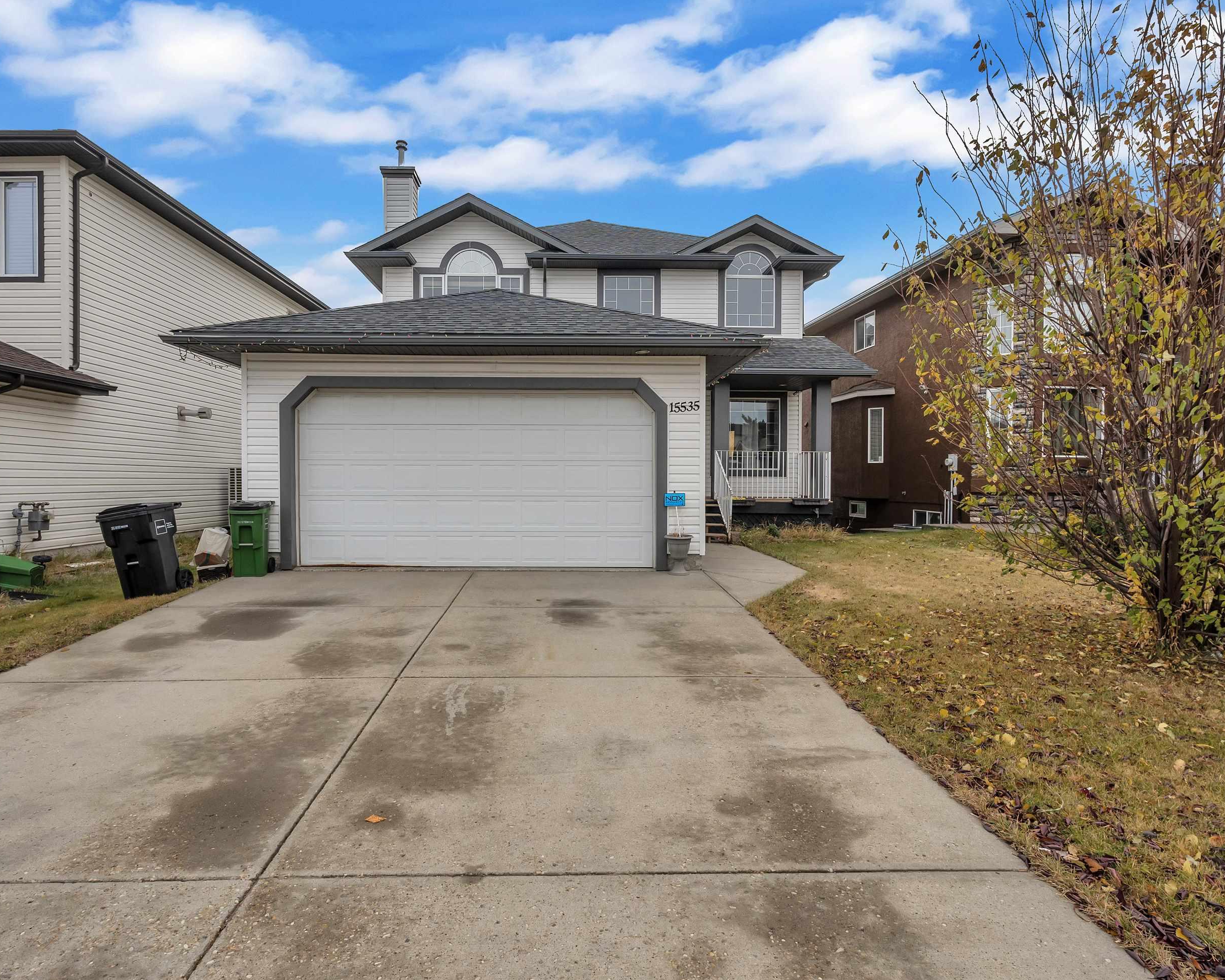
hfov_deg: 81.5
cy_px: 492
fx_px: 710
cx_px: 583
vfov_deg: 69.2
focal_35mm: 20
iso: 200
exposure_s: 1/125
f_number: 6.7
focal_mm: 11
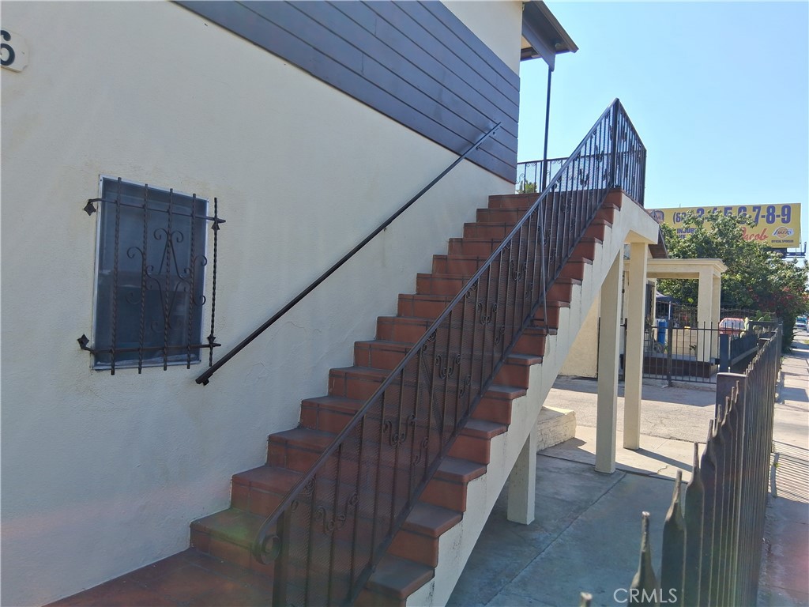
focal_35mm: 26
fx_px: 608
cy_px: 304
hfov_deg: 67.3
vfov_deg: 53.1
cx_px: 404
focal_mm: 3.98
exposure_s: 1/549
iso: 25
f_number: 1.8
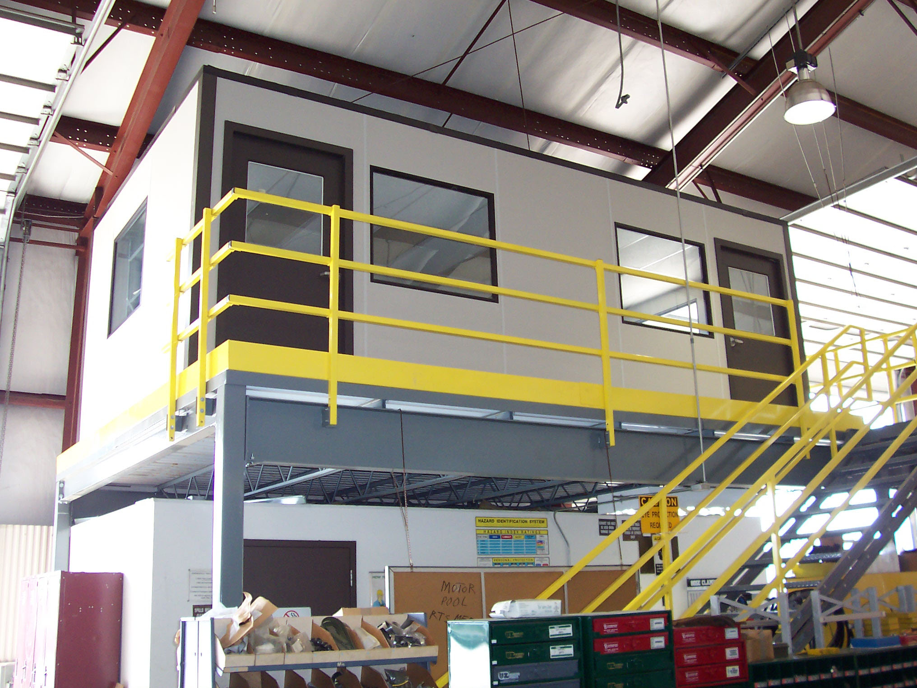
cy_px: 344
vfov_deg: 38.7
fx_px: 980
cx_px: 458
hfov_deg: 50.1
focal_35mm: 37
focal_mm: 5.6
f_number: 2.8
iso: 140
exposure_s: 1/60
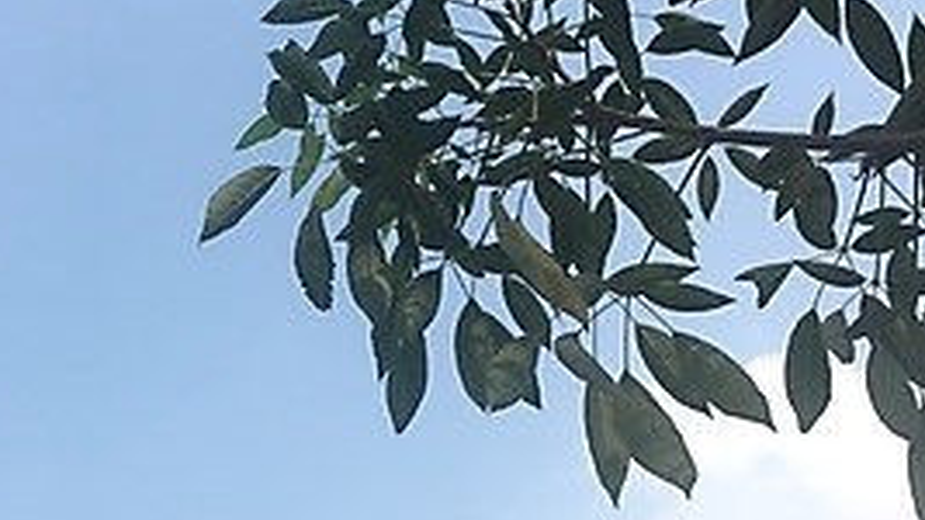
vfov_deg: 19.0
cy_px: 354
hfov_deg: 32.6
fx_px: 1545
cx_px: 213
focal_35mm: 63
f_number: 2.2
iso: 25
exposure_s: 1/884
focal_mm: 4.15
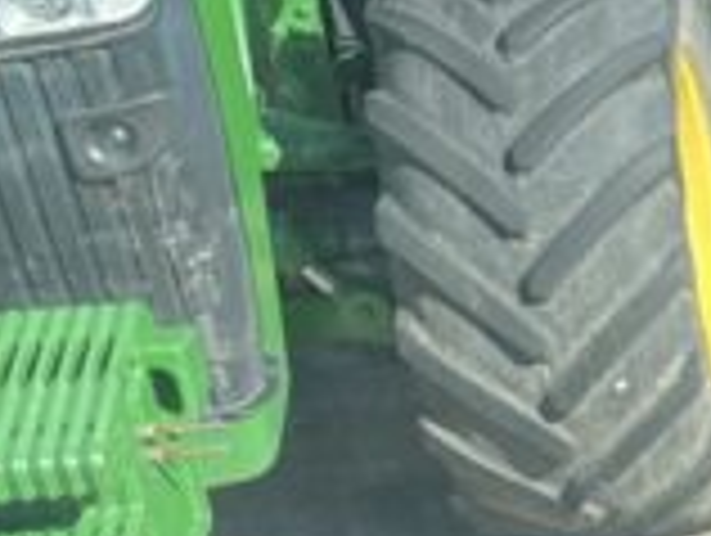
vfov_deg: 11.4
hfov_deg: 12.5
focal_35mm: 126
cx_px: 1665
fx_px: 2592
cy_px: 784
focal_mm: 4.2
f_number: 1.6
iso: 32
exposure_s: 1/769
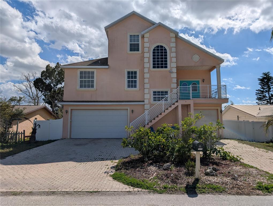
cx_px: 136
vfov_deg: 56.9
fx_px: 190
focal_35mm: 24
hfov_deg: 71.5
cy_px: 103
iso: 21
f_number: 1.68
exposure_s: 1/3378
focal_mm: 6.9
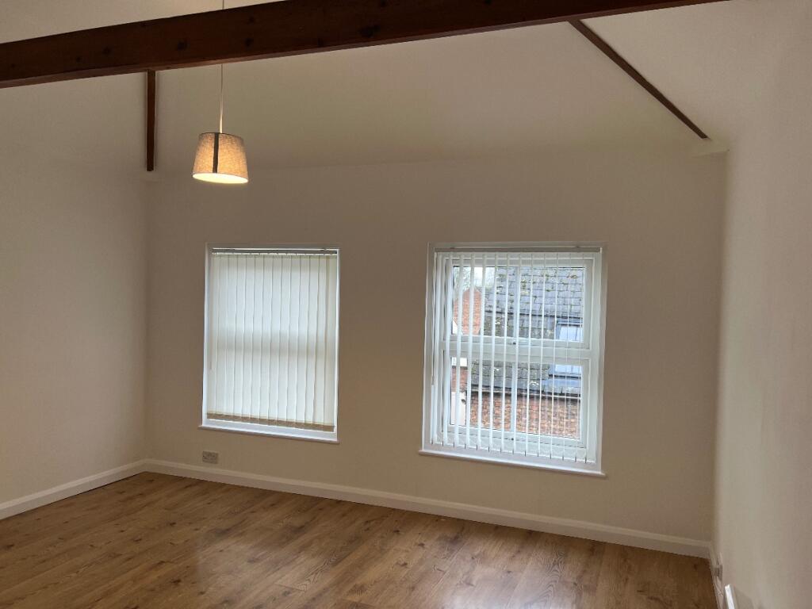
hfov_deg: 67.3
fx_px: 610
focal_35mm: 26
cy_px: 304
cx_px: 406
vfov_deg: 53.1
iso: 64
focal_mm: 5.7
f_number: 1.5
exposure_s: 1/100
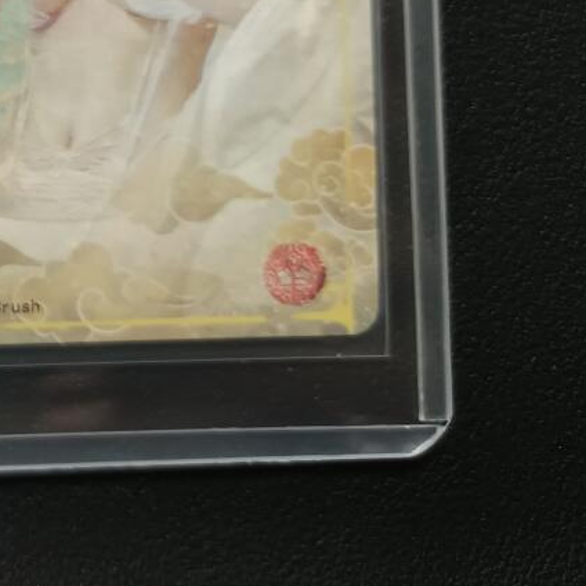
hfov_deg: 20.3
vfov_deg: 23.6
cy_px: 6
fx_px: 1341
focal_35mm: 70
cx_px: -346
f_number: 1.7
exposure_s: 1/25
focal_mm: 5.31
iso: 1026
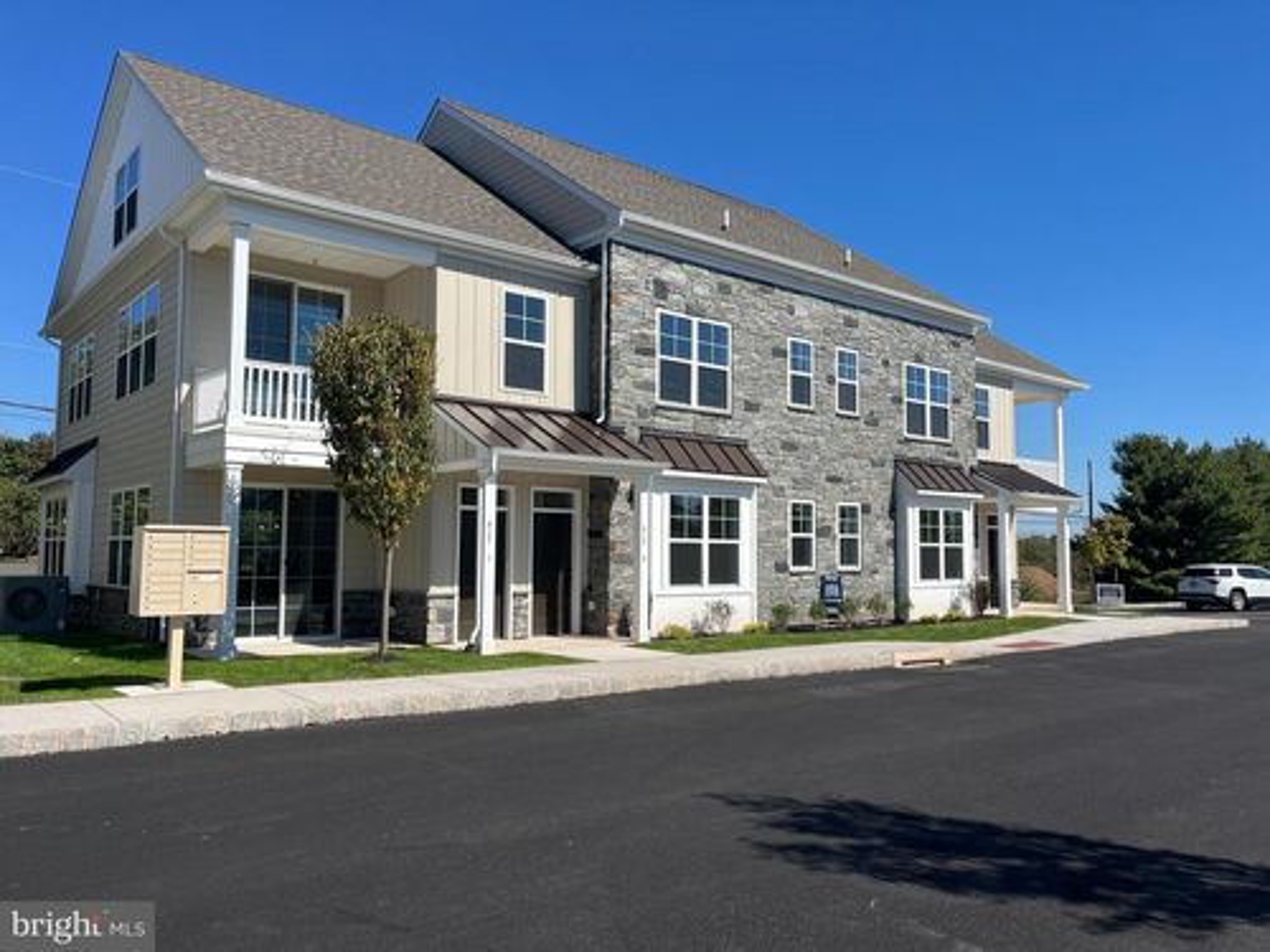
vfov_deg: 53.1
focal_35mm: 26
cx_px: 635
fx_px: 954
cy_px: 476
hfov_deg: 67.3
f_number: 1.6
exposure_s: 1/4310
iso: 50
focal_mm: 5.1
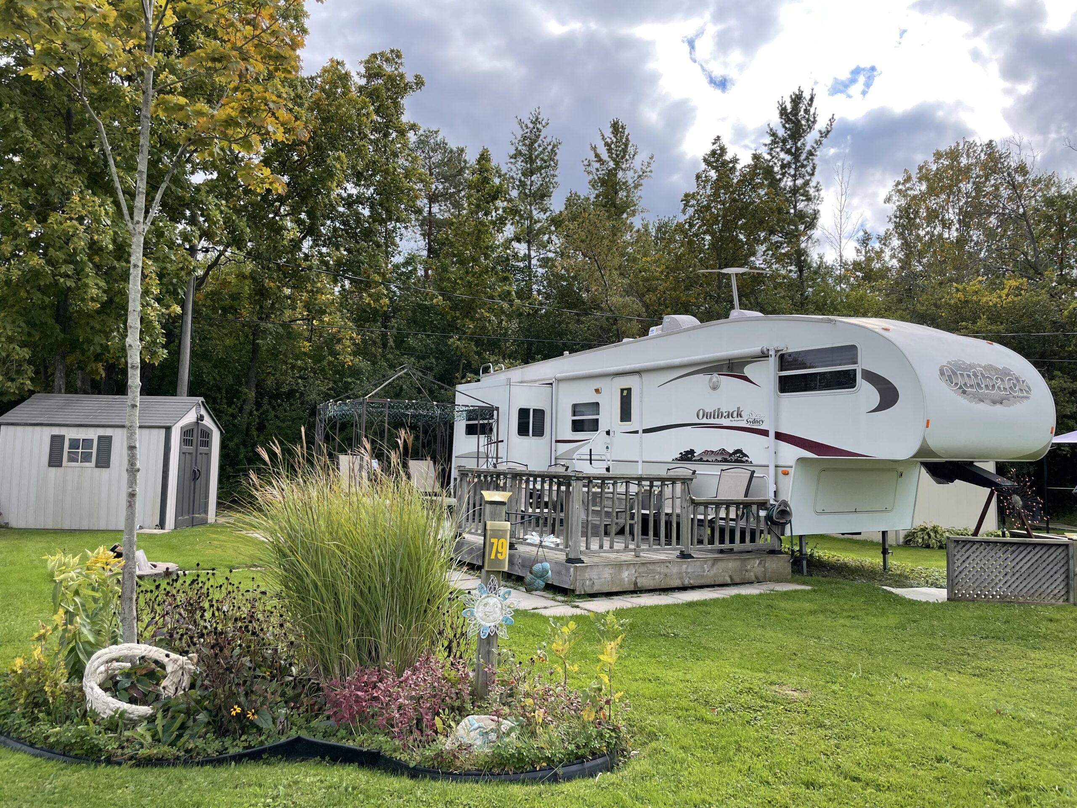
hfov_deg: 67.3
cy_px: 404
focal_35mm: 26
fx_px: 809
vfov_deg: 53.1
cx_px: 538
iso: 32
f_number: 1.6
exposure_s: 1/1770
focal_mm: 4.2
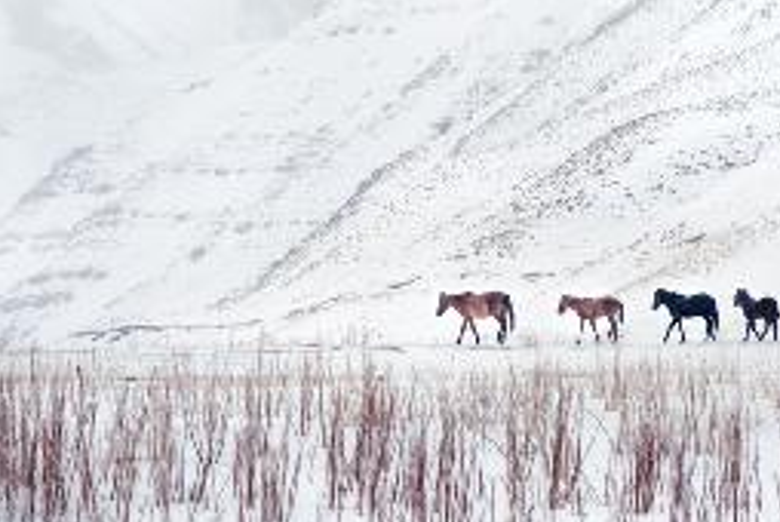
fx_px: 3644
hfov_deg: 12.2
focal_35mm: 168
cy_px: 163
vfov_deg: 8.2
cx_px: 488
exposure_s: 1/125
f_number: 8
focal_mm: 95
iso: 100
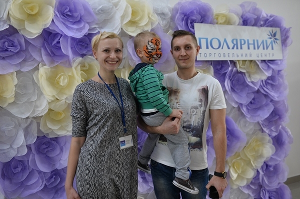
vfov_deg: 37.8
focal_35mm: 35
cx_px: 150
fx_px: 291
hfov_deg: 54.5
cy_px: 100
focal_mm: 35
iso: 640
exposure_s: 1/125
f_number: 2.2
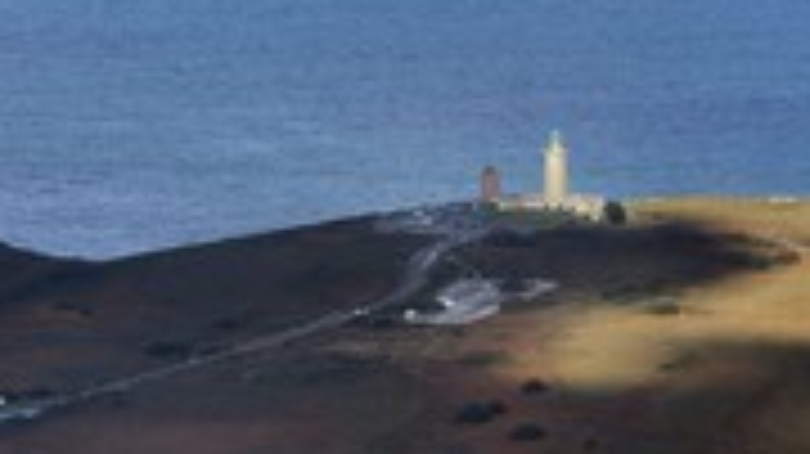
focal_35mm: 306
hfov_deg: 7.0
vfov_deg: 4.0
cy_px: 499
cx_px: 832
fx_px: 6568
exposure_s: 1/1600
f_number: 6.3
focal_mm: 125
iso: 400
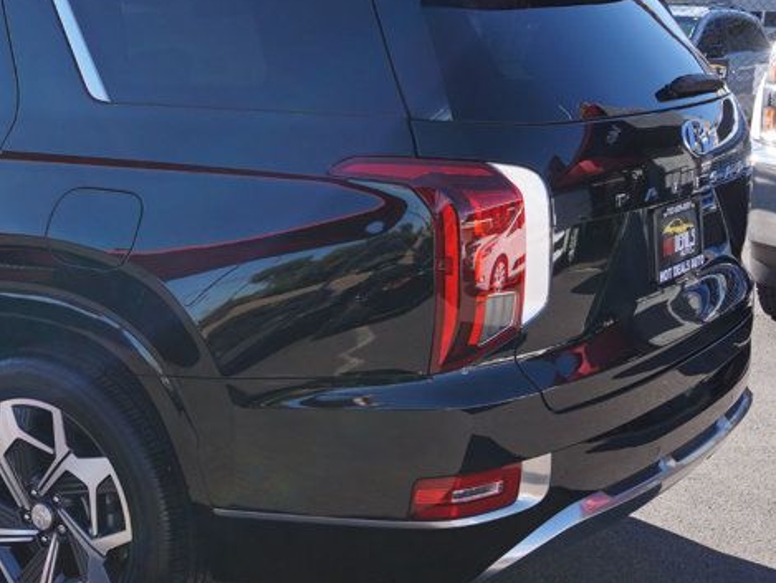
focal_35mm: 63
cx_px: 104
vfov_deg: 23.3
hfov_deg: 29.7
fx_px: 1413
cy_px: 315
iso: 100
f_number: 7.1
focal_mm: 20
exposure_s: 1/100
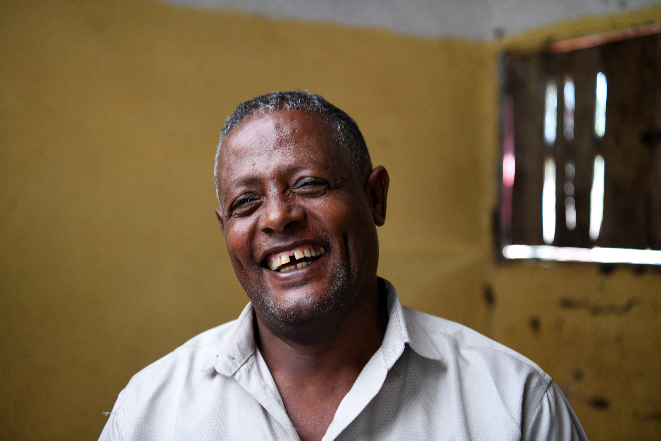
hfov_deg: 41.1
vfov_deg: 28.1
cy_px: 220
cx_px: 330
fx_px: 881
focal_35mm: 48
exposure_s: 1/80
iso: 640
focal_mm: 48
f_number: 3.2
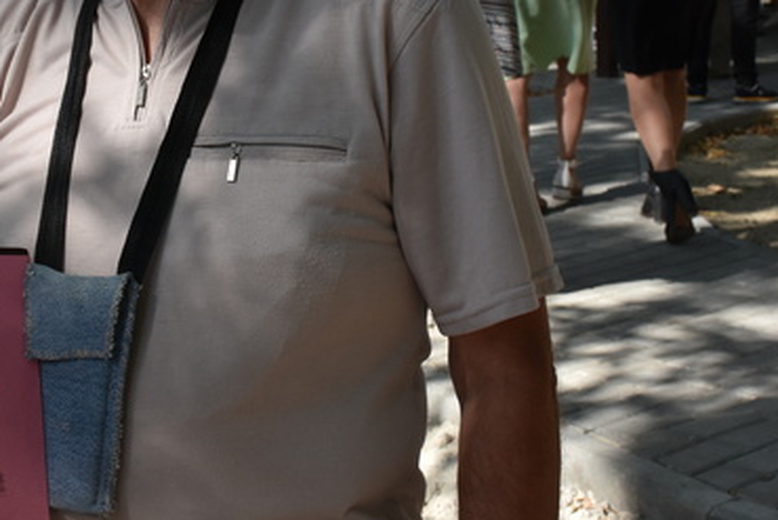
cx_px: 202
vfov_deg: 18.5
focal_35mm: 73
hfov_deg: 27.3
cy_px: 118
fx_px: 1578
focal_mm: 24
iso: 450
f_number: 8
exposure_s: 1/500
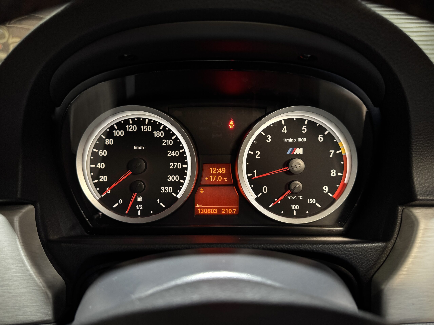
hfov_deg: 71.6
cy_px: 162
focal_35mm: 24
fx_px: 301
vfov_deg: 56.8
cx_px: 217
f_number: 1.78
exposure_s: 1/29
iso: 1000
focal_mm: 6.76
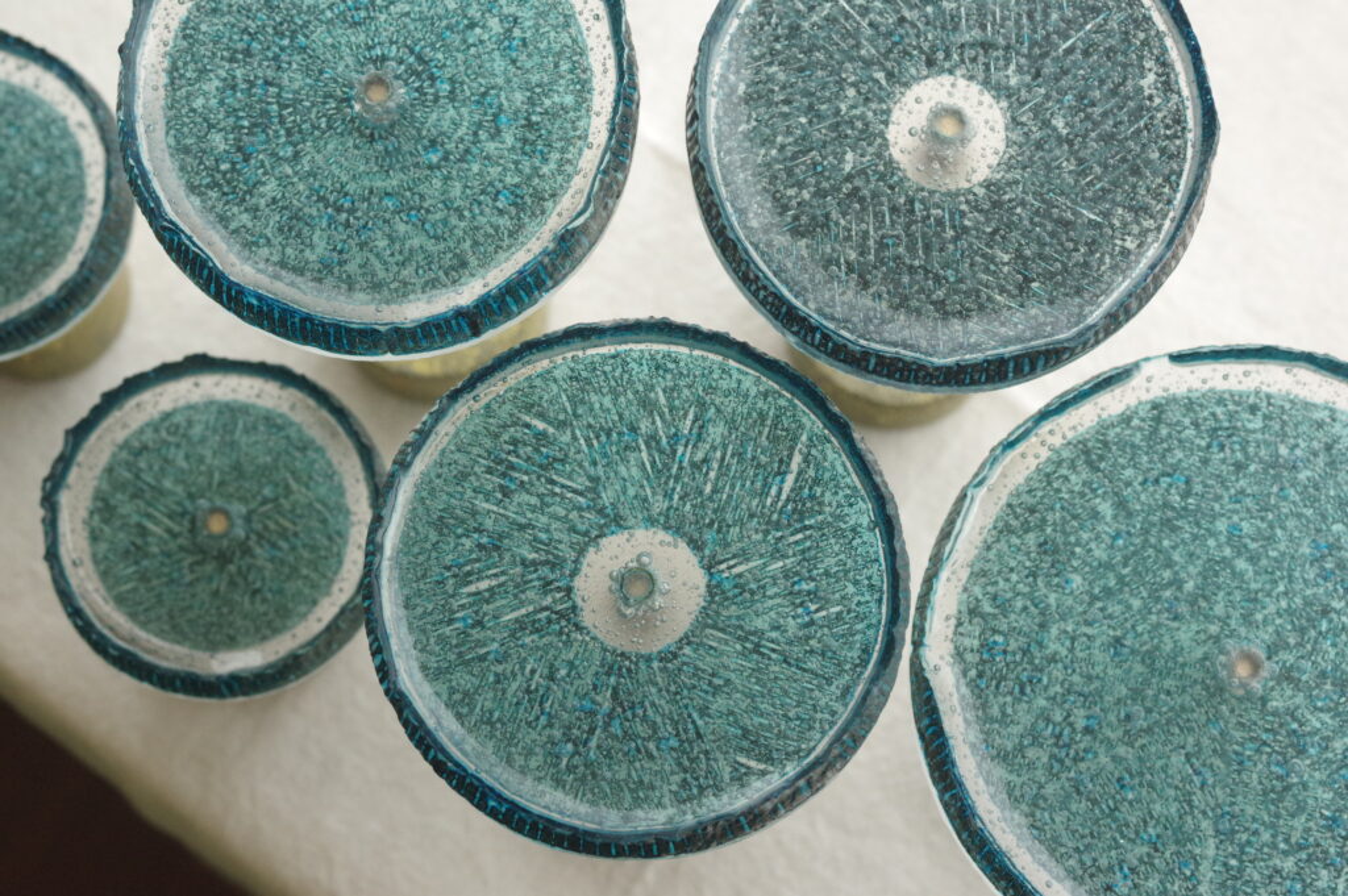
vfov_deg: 18.2
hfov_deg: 27.0
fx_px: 2806
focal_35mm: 75
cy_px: 448
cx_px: 674
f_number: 9
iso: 2000
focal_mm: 50
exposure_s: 1/15
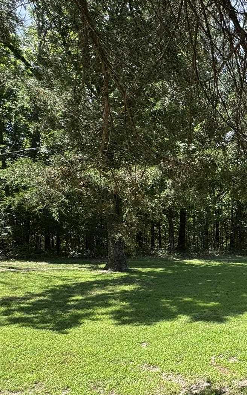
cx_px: 319
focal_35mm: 29
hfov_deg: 32.6
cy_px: 237
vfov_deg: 64.1
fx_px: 312
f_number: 2.2
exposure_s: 1/756
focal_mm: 2.22
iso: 40
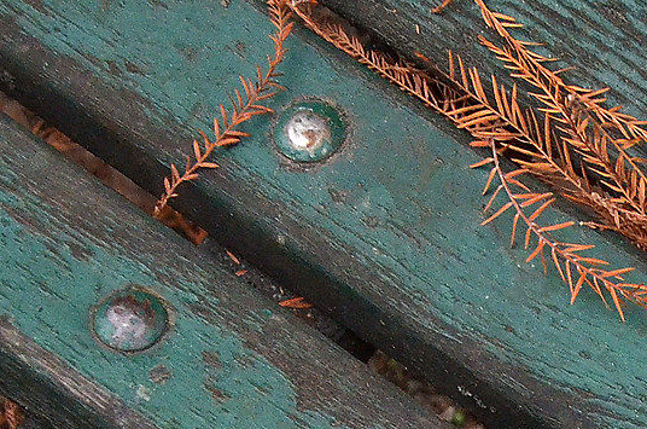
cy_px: 920
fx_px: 3372
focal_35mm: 188
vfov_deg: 7.0
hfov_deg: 10.6
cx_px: 990
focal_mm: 28
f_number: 6.3
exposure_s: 1/250
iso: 1600
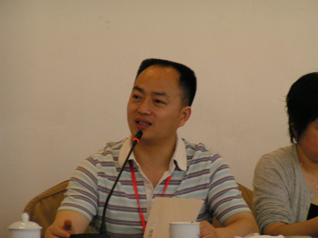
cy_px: 119
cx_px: 159
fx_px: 1984
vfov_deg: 6.9
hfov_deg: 9.2
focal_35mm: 216
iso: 200
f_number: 3.5
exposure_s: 1/50
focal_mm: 33
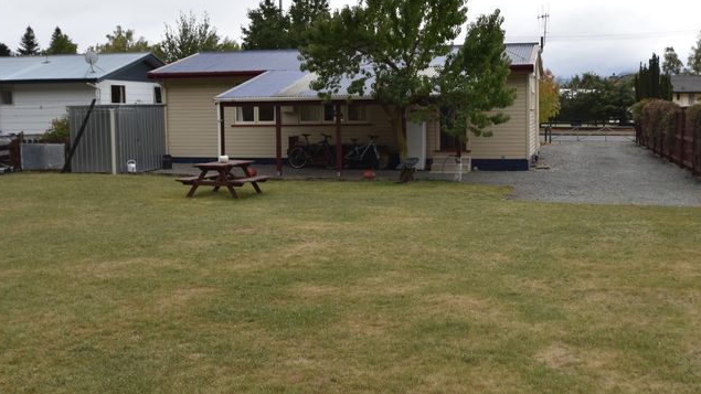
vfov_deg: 31.1
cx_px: 411
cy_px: 163
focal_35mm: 38
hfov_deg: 52.5
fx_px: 706
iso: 200
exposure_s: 1/250
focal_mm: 20
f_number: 8
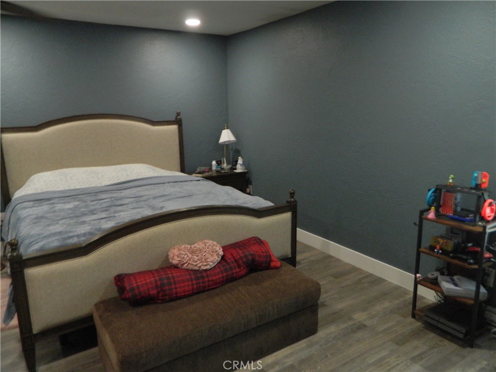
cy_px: 186
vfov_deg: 54.9
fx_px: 358
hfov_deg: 69.4
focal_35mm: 25
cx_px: 248
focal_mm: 4.5
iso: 320
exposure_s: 1/30
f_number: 3.1
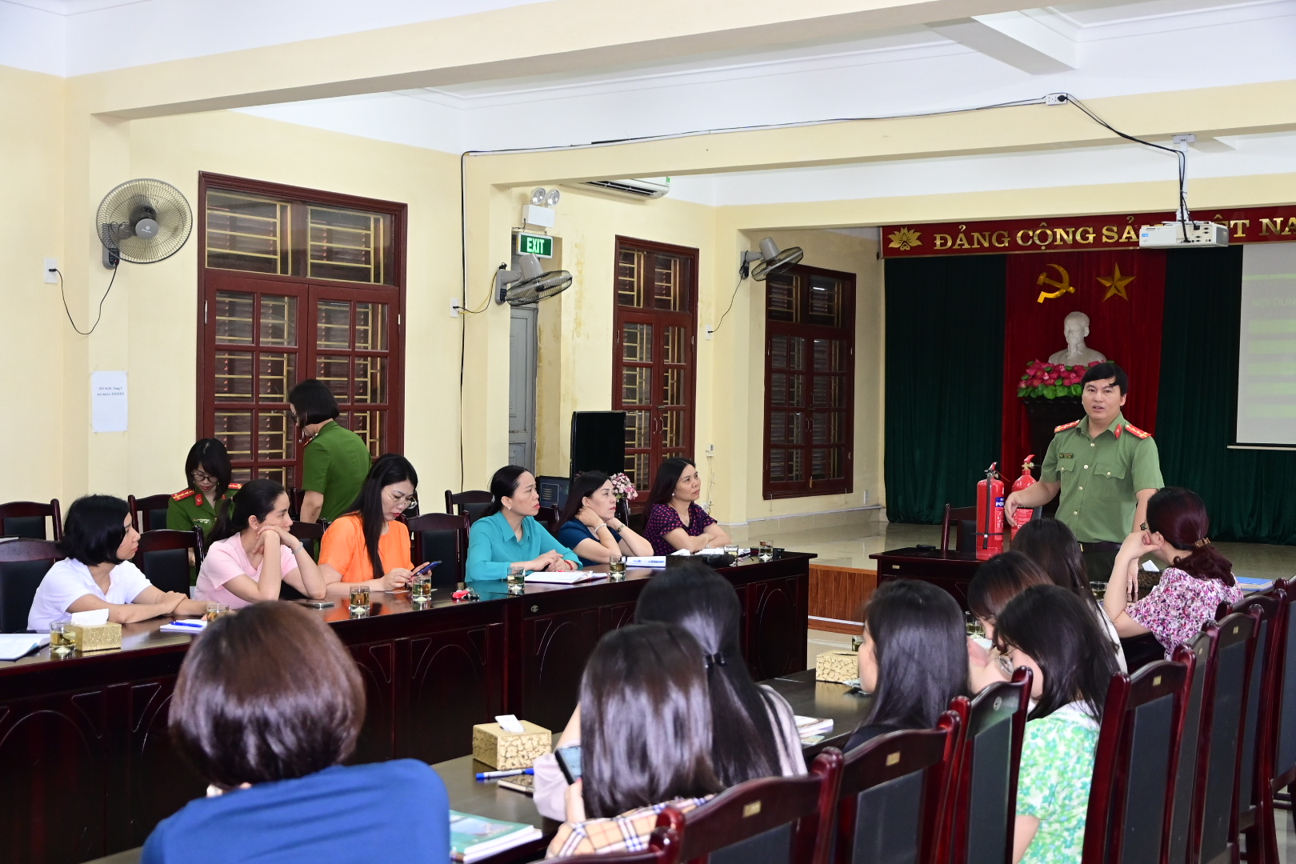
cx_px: 648
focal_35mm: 45
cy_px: 432
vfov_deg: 29.9
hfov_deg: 43.6
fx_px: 1620
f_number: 4.2
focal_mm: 30
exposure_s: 1/200
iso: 1600
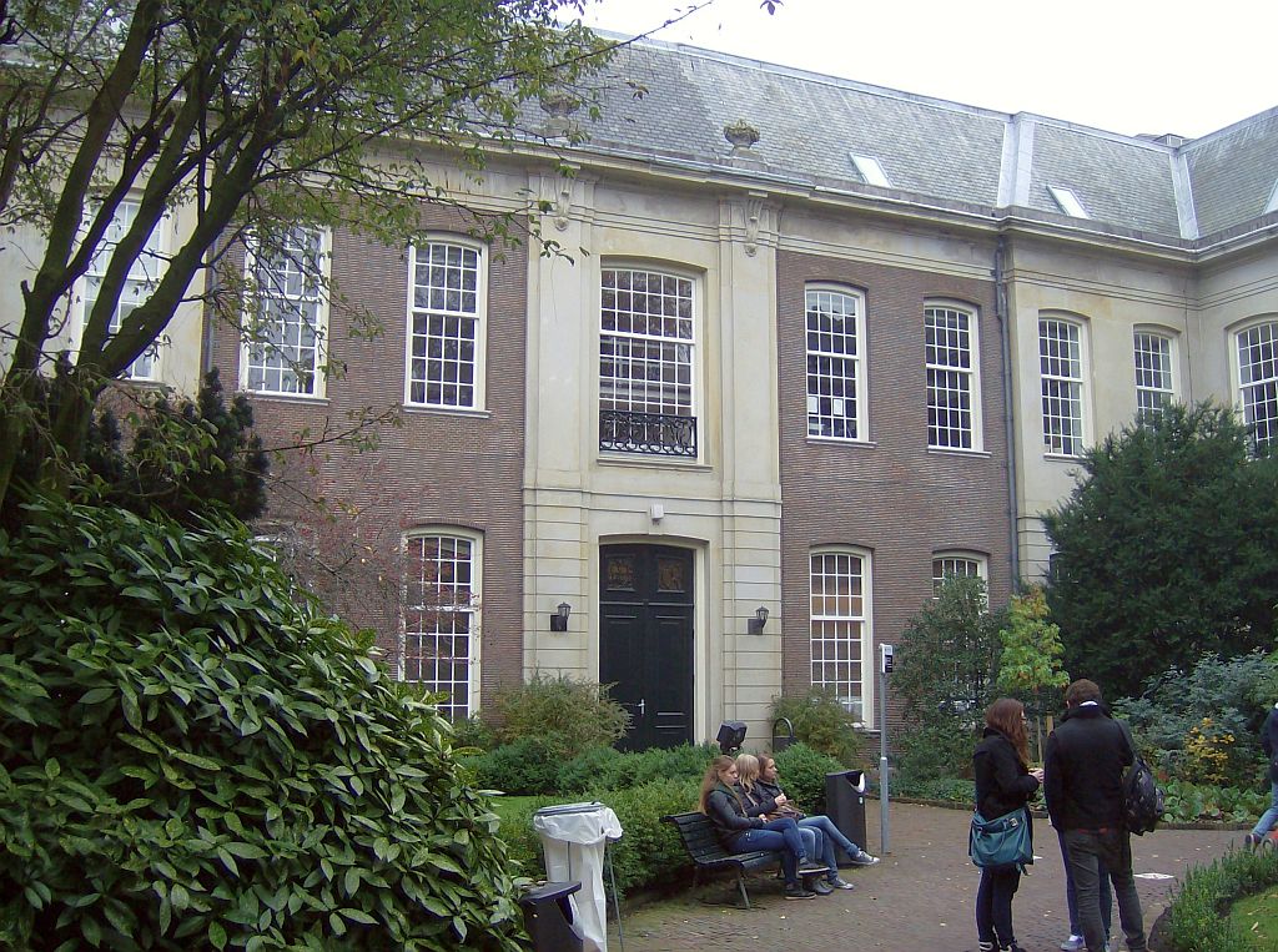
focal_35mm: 36
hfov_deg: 51.5
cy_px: 476
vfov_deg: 39.5
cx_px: 639
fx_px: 1326
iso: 100
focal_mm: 6
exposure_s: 1/130
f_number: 2.8
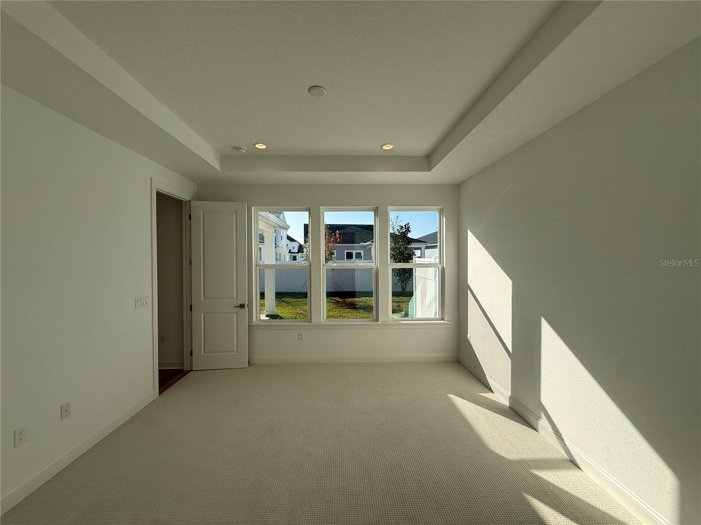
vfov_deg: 85.7
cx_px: 350
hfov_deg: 102.1
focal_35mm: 14
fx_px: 284
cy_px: 262
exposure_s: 1/1068
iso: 50
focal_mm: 2.22
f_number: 2.2
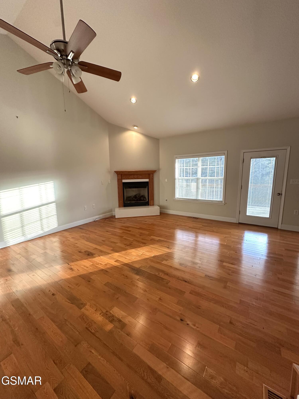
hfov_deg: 85.7
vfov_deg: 102.1
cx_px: 150
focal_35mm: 14
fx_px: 161
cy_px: 200
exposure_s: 1/120
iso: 250
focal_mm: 2.22
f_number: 2.2
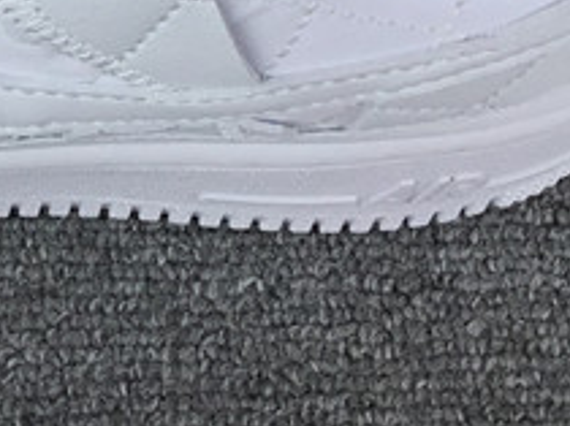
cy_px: -414
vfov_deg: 10.3
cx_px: -73
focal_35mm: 133
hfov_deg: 14.5
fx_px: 2188
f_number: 2.4
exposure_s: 1/574
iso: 25
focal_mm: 3.3
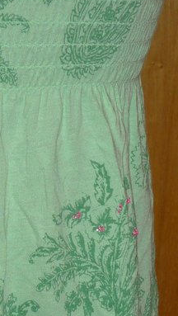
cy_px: 214
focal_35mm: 125
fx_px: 1047
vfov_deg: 17.1
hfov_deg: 9.5
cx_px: -63
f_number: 2.8
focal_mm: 5.5
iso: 80
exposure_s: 1/30
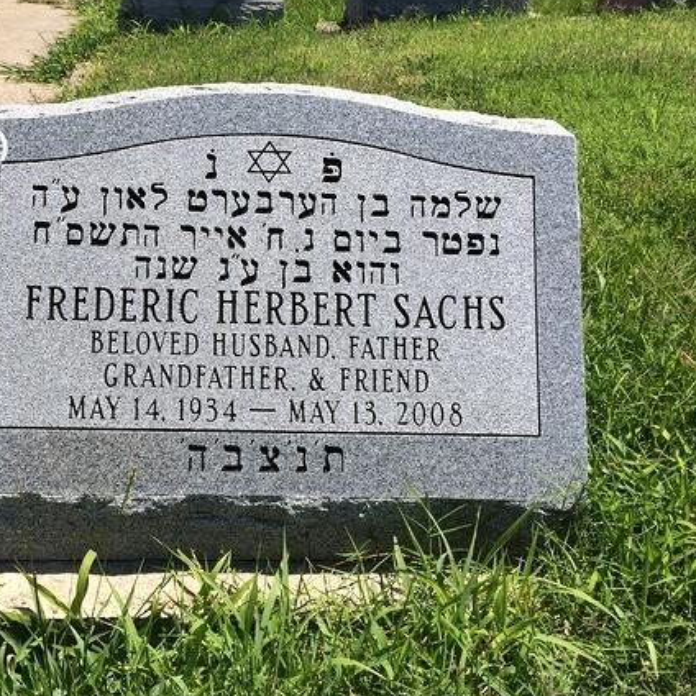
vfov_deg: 41.9
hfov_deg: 41.0
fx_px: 910
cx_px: 200
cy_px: 345
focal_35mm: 40
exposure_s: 1/2564
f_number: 2.2
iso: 32
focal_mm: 4.12
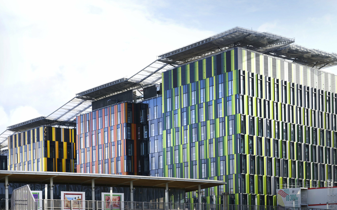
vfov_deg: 15.5
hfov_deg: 24.6
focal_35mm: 84
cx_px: 149
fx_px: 772
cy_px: 119
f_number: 10
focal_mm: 64
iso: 100
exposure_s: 1/200
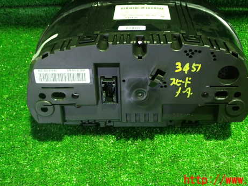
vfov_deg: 30.7
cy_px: 66
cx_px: 144
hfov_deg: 40.3
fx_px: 337
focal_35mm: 47
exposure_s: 1/10
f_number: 2.5
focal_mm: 6.37
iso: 800
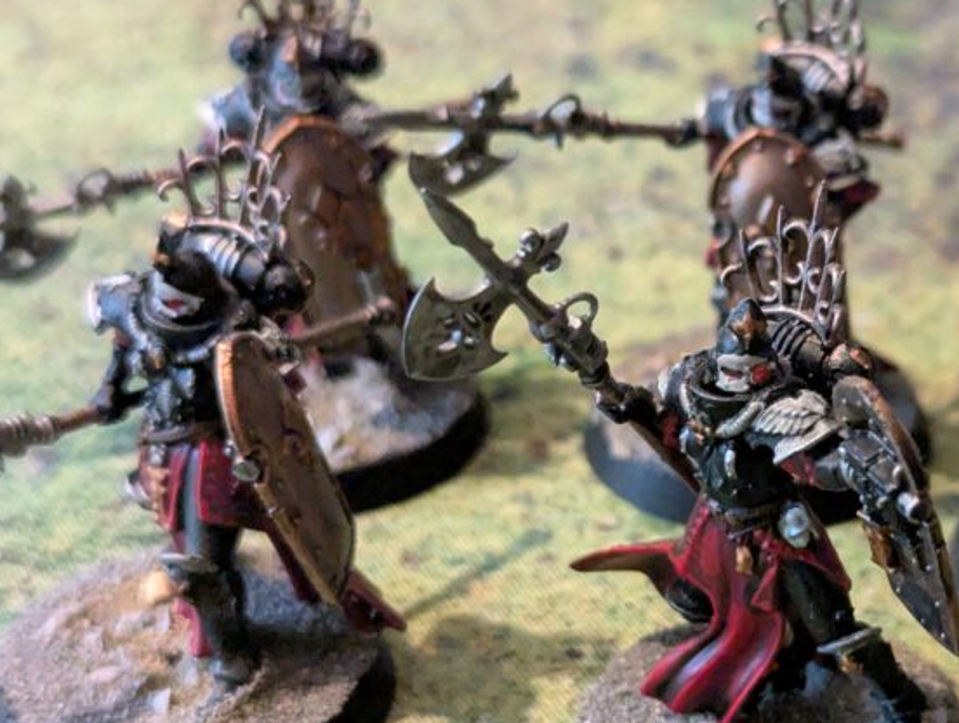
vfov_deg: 16.6
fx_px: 2470
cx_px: 752
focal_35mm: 89
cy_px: 399
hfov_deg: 21.7
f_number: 1.85
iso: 1939
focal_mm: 6.81
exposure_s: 1/33.3
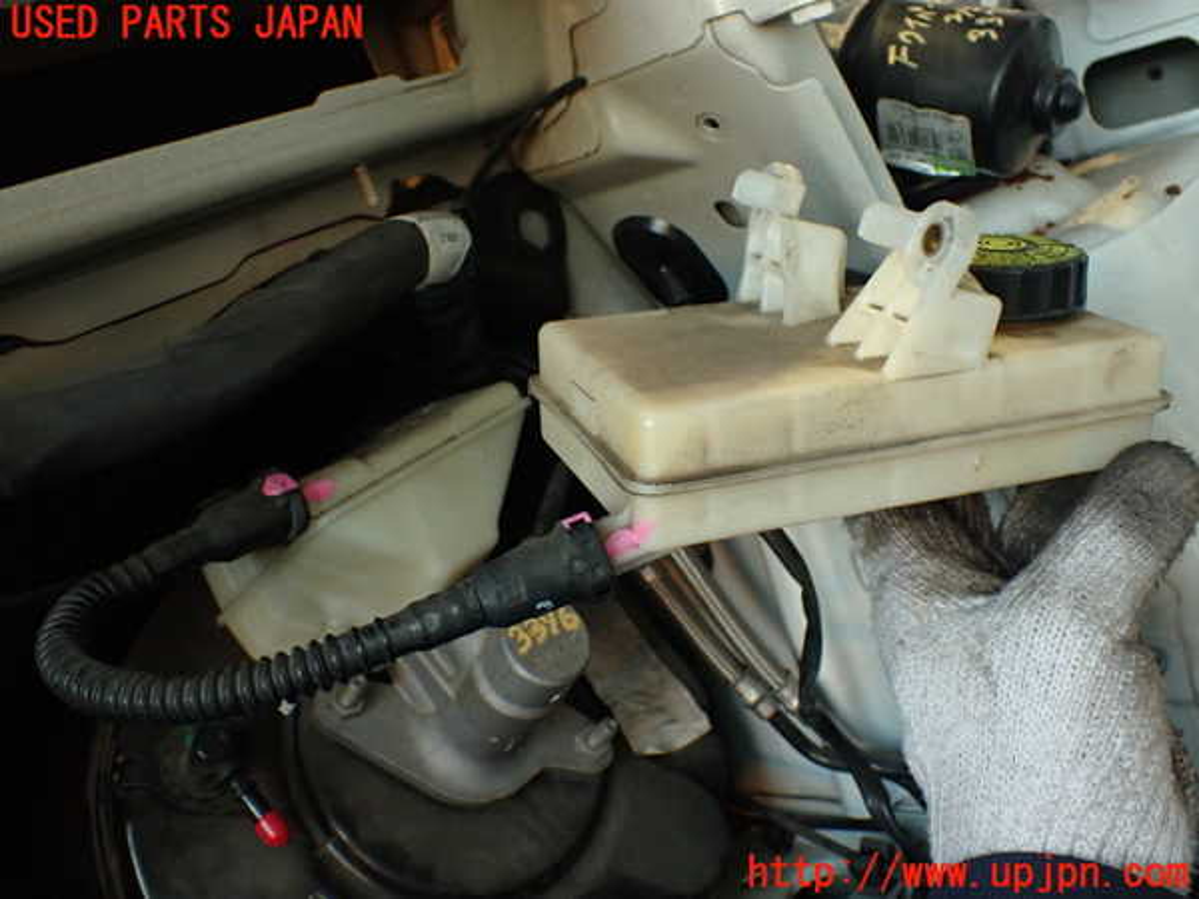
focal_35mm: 36
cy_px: 450
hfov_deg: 51.4
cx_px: 600
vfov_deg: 39.7
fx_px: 1247
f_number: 2.5
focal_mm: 6.37
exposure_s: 1/40
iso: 250
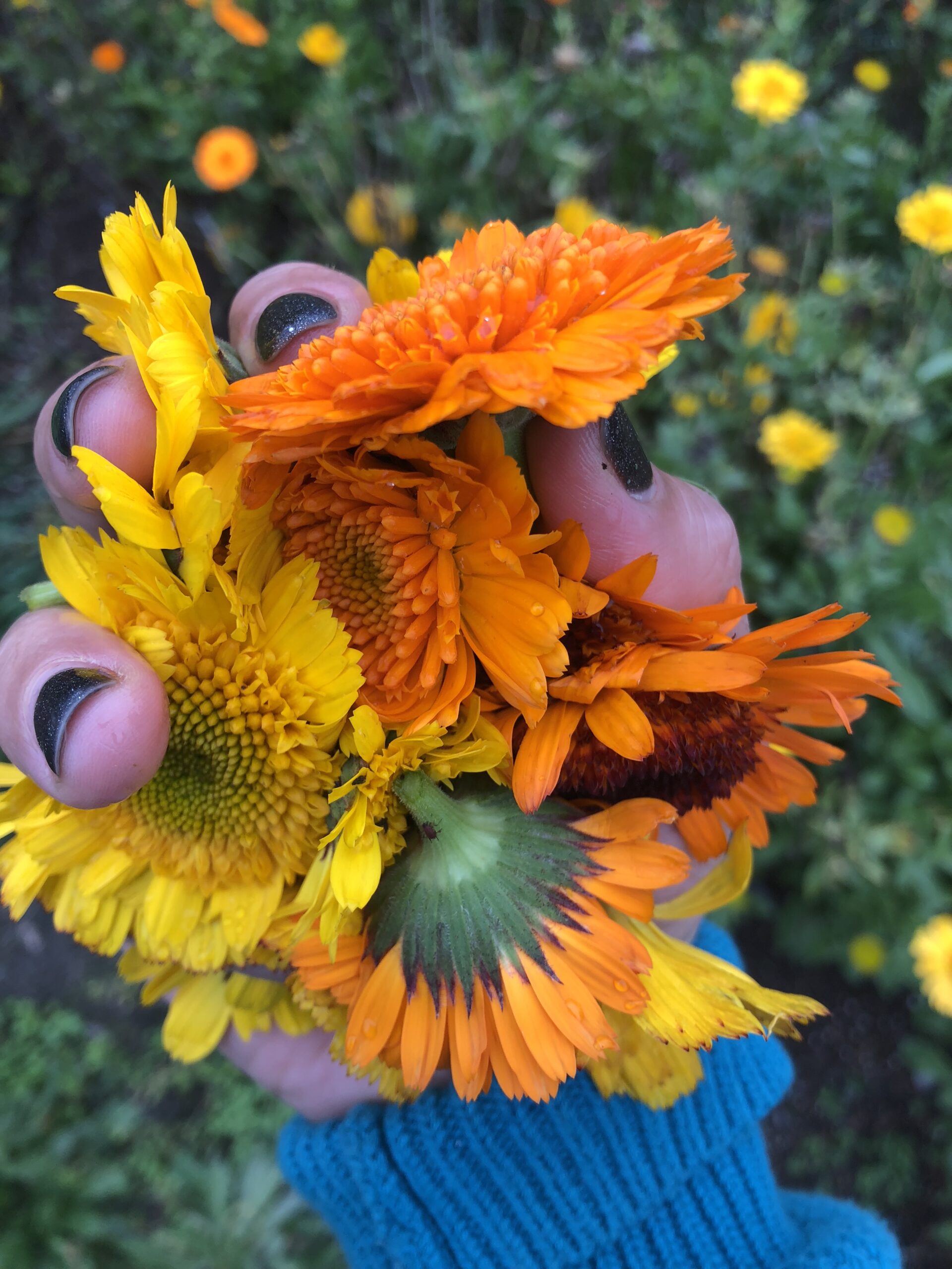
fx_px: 1027
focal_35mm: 28
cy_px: 634
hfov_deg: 49.7
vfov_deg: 63.4
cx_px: 476
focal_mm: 4
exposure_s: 1/120
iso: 32
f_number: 1.8
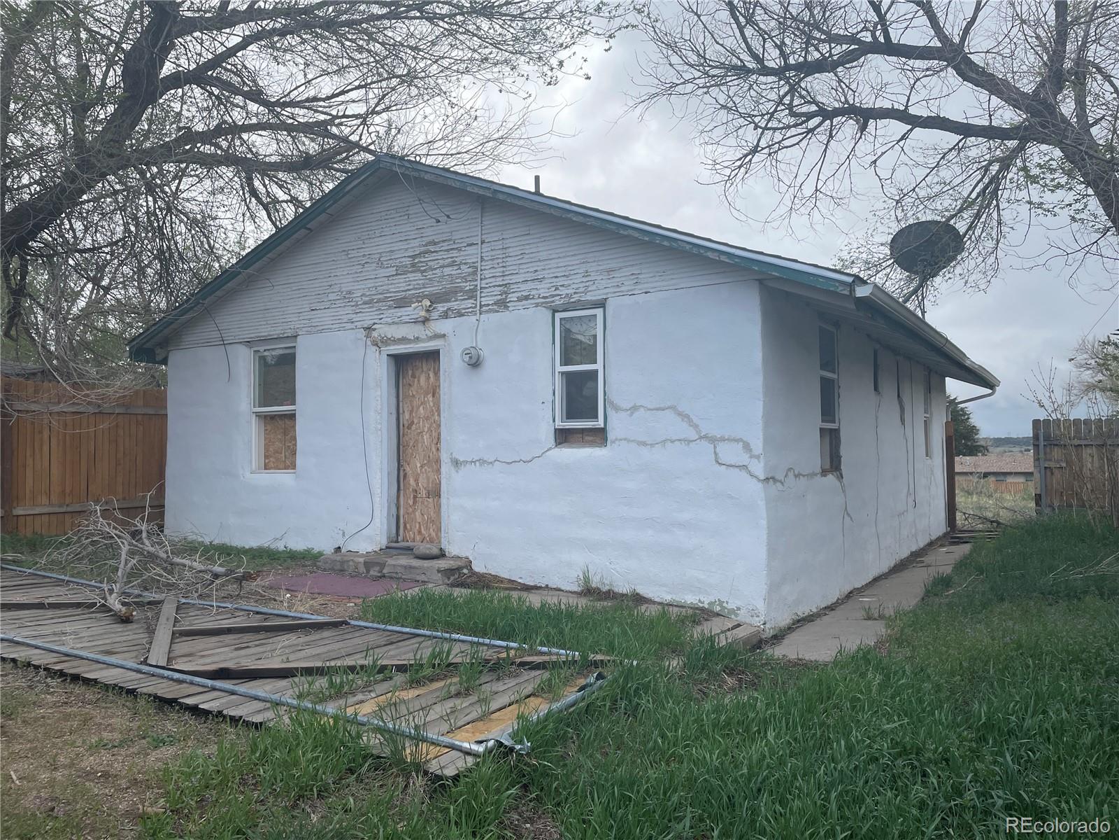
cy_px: 420
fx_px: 840
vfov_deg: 53.1
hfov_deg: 67.3
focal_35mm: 26
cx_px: 560
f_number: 1.6
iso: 32
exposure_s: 1/1916
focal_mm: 4.2
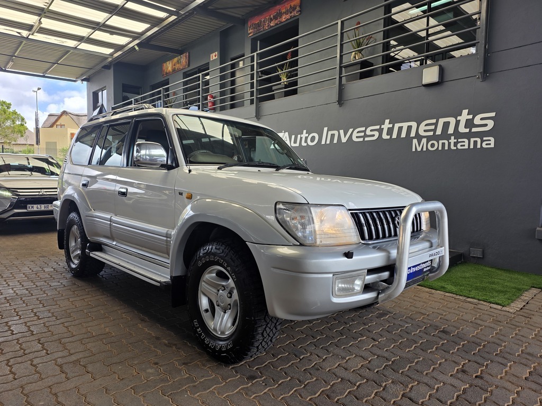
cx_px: 271
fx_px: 360
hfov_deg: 73.9
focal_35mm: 23
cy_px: 203
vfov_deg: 58.9
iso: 25
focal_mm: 6.25
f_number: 1.7
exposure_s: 1/359
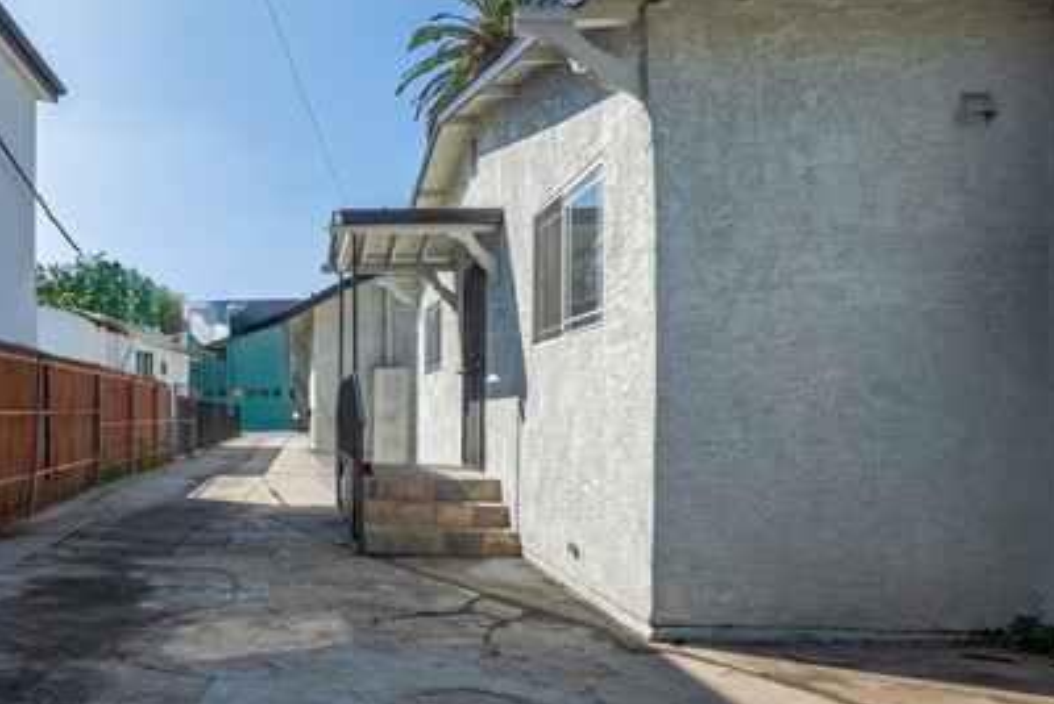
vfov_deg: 52.7
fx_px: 703
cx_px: 227
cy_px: 431
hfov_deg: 67.5
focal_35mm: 24
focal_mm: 10
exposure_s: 1/8000
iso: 400
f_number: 8
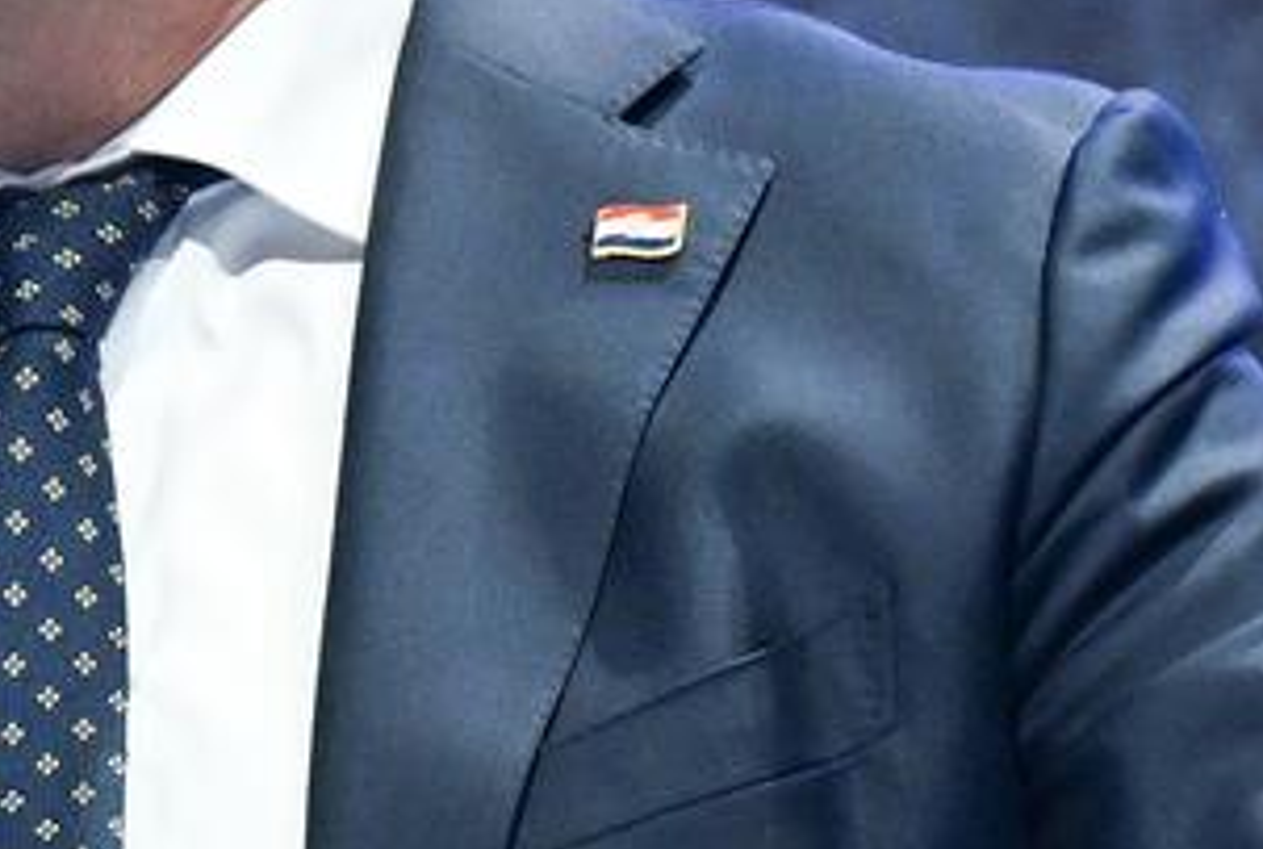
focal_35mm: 1058
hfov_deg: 1.9
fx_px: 37210
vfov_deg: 1.3
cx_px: -406
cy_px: 552
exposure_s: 1/160
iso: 2500
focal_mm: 200
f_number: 4
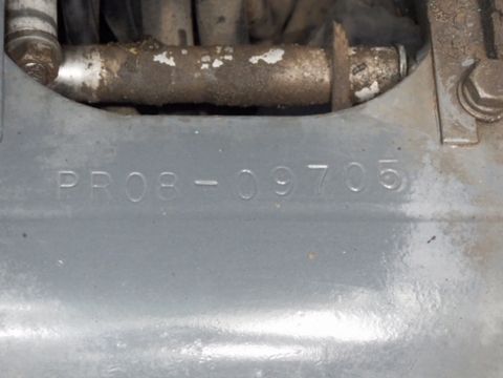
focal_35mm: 115
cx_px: 252
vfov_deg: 12.9
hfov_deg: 17.1
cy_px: 189
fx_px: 1671
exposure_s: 1/100
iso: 1250
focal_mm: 20.6
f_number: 5.2
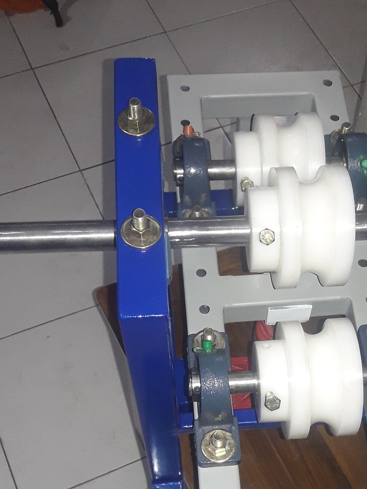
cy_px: 367
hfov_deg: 27.4
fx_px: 749
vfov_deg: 35.4
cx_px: 243
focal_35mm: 53
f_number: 1.9
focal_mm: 3.7
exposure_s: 1/50
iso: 160
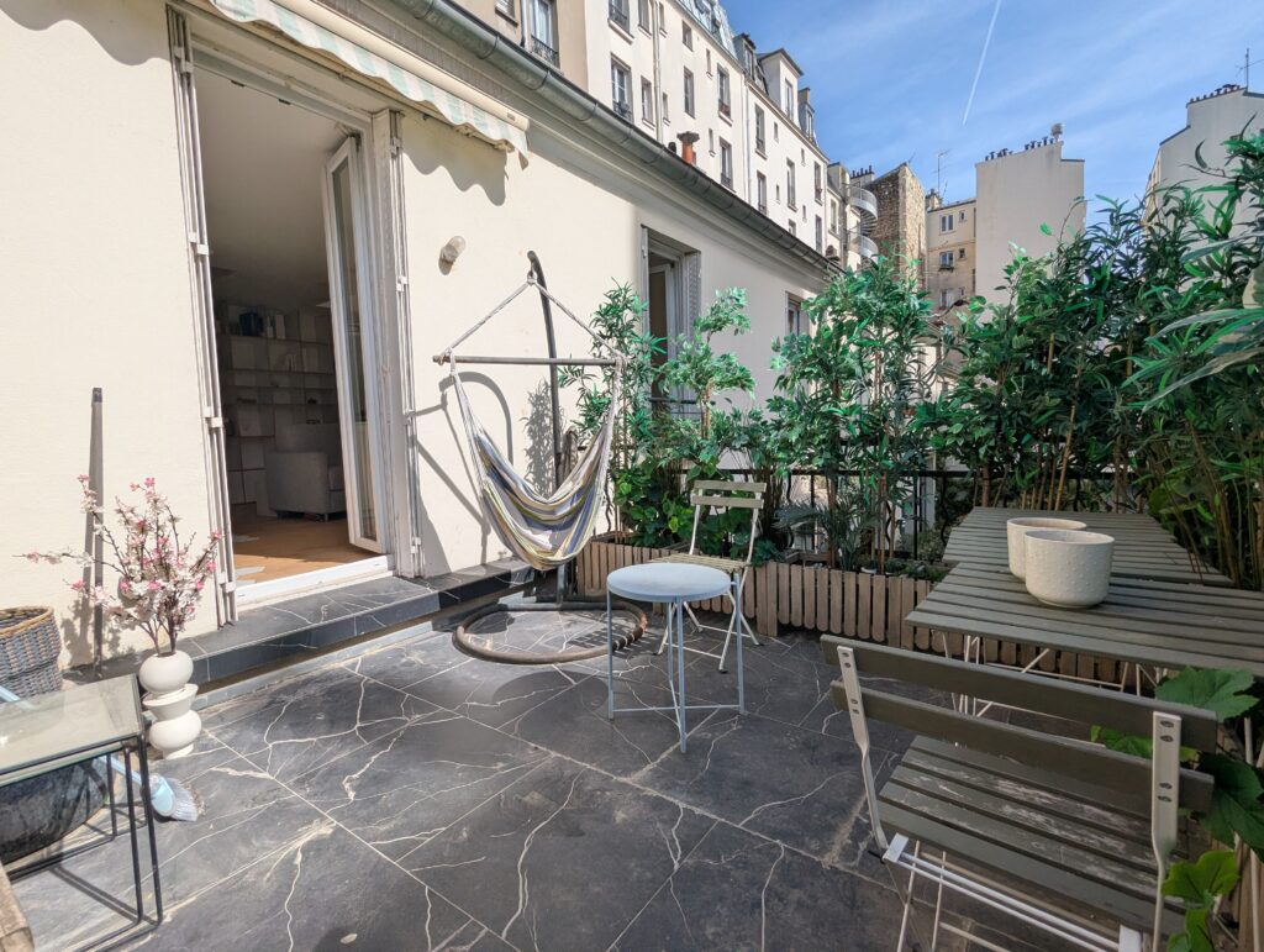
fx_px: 585
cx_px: 632
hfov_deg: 94.4
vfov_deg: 78.2
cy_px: 476
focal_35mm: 16
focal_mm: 2.35
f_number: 2.2
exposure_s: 1/1821
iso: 53
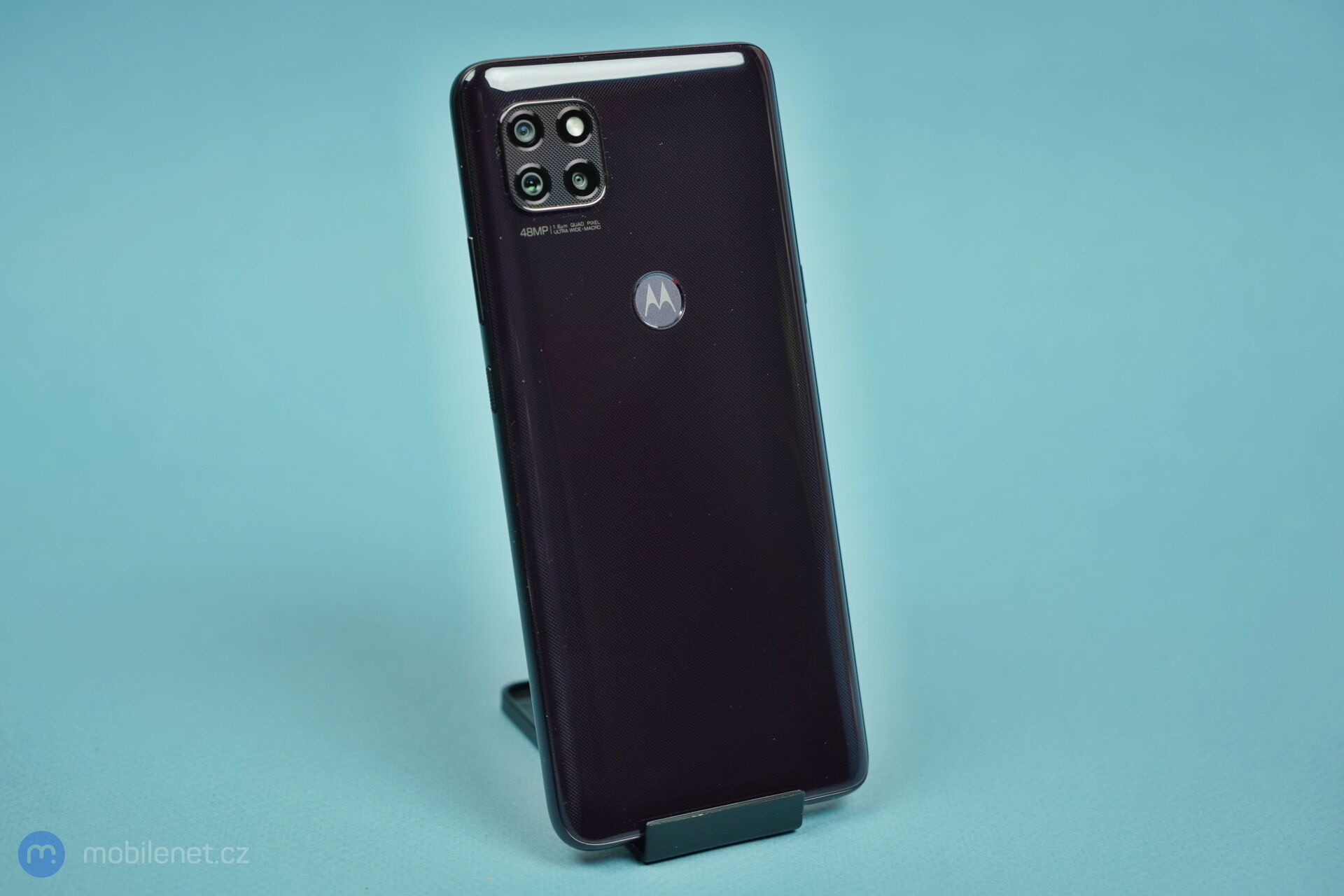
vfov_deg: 23.8
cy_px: 448
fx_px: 2128
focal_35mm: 57
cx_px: 672
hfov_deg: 35.1
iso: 400
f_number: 4
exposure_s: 1/160
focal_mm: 57
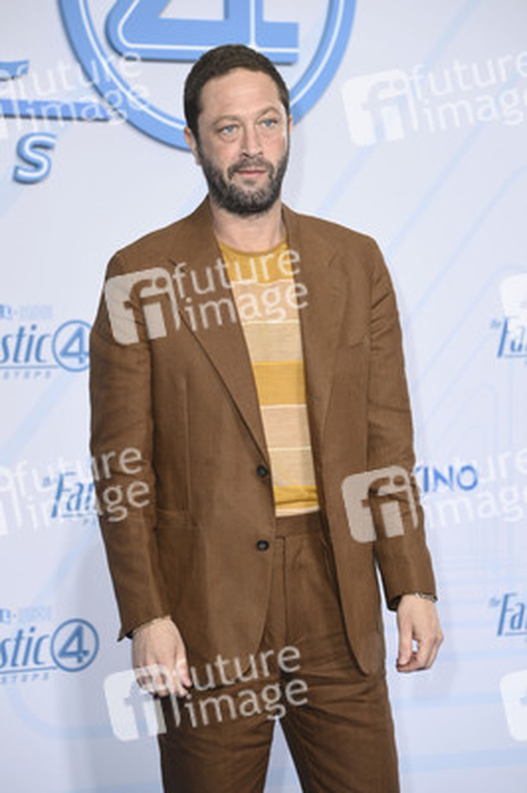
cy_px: 396
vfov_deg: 15.2
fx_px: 2969
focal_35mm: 135
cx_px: 264
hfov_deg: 10.1
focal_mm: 135
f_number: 5.6
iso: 400
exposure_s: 1/200
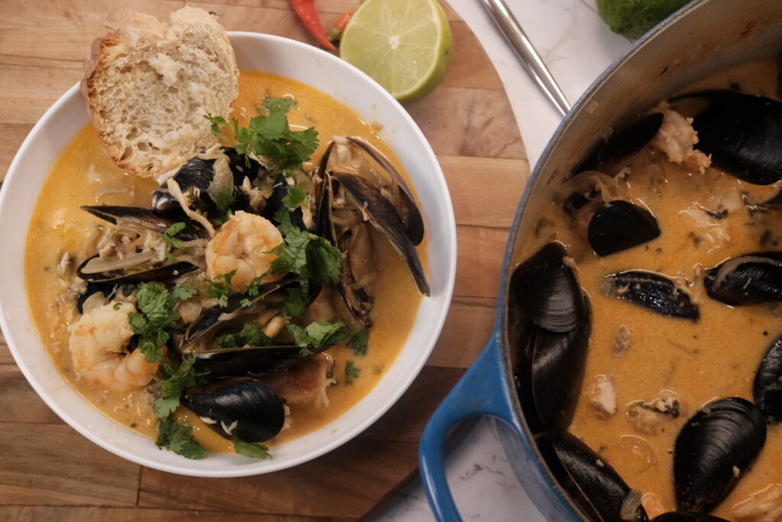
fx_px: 1151
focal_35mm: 53
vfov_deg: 25.5
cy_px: 261
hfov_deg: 37.5
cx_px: 391
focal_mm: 35
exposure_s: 1/350
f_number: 4.5
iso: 1600
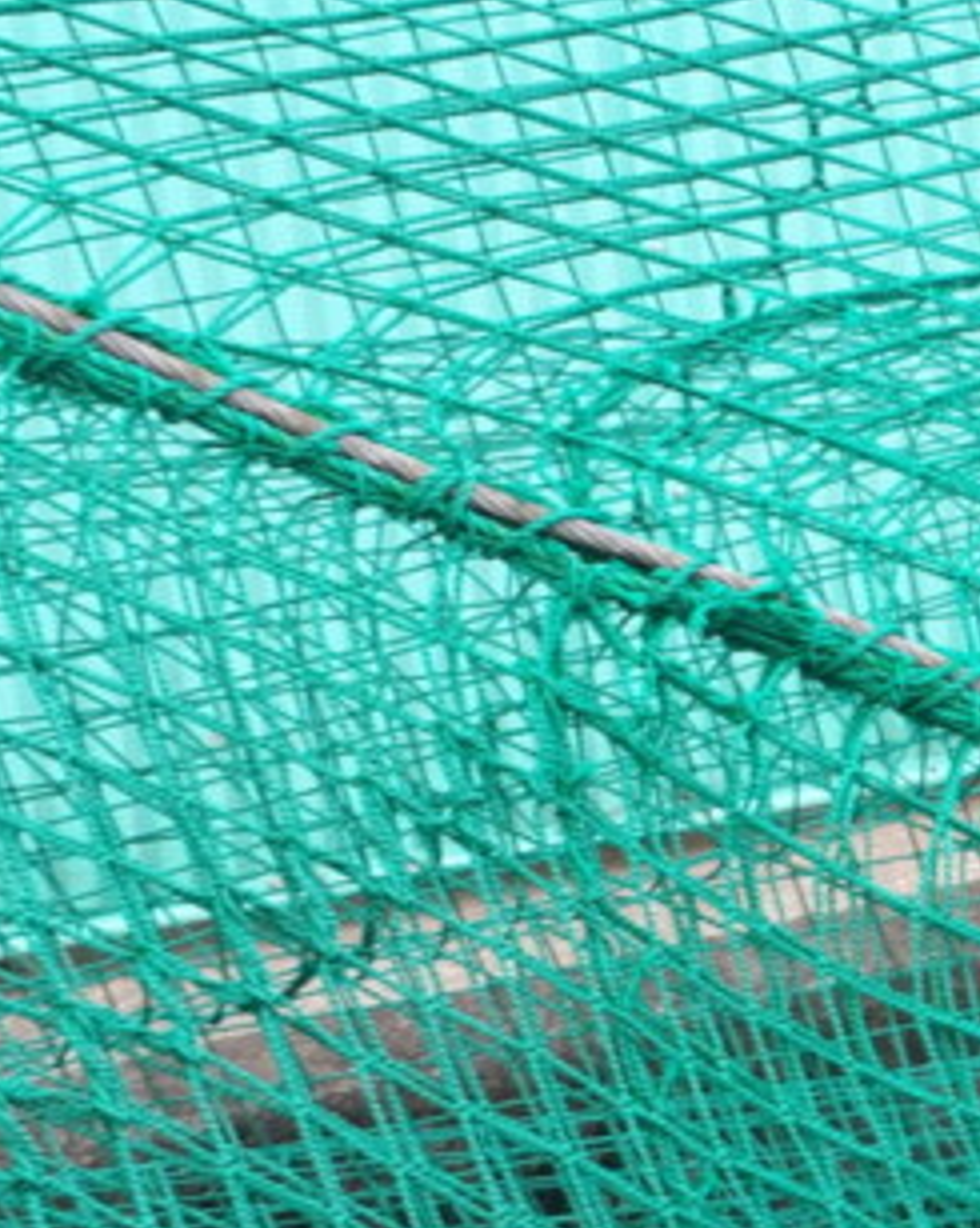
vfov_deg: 21.7
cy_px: 748
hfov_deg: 15.3
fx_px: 3195
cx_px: 1720
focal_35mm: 88
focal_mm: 3.6
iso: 40
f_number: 1.9
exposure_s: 1/224
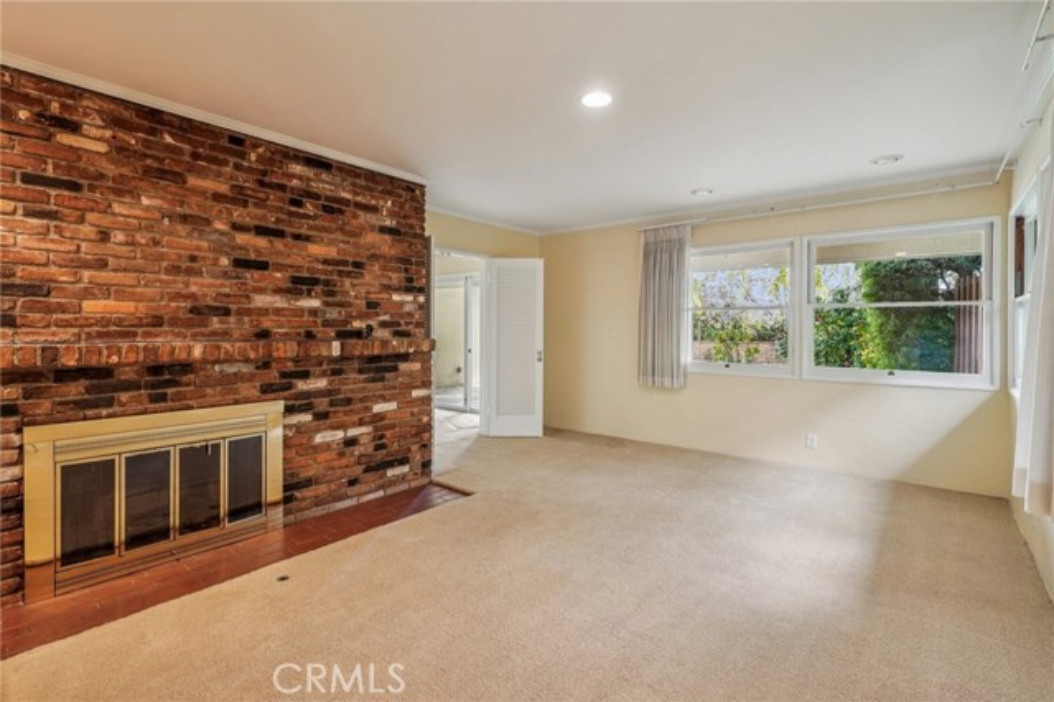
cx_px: 527
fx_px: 468
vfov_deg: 73.7
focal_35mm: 16
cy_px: 351
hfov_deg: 96.8
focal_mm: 16
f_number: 8
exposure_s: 1/6
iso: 400
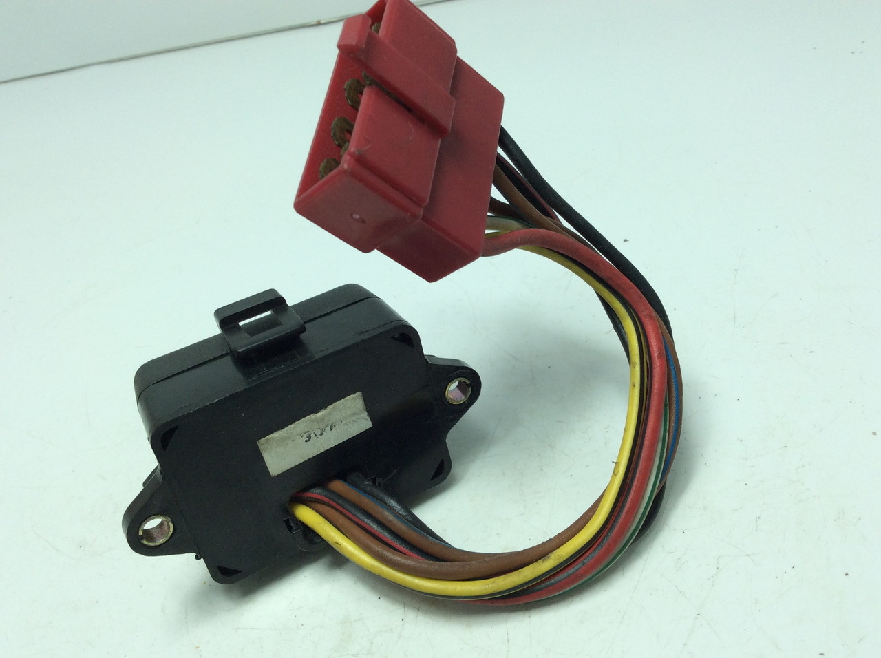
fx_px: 813
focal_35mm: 32
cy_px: 329
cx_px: 440
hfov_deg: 56.9
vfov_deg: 44.1
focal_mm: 3.3
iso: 32
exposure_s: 1/408
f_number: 2.4
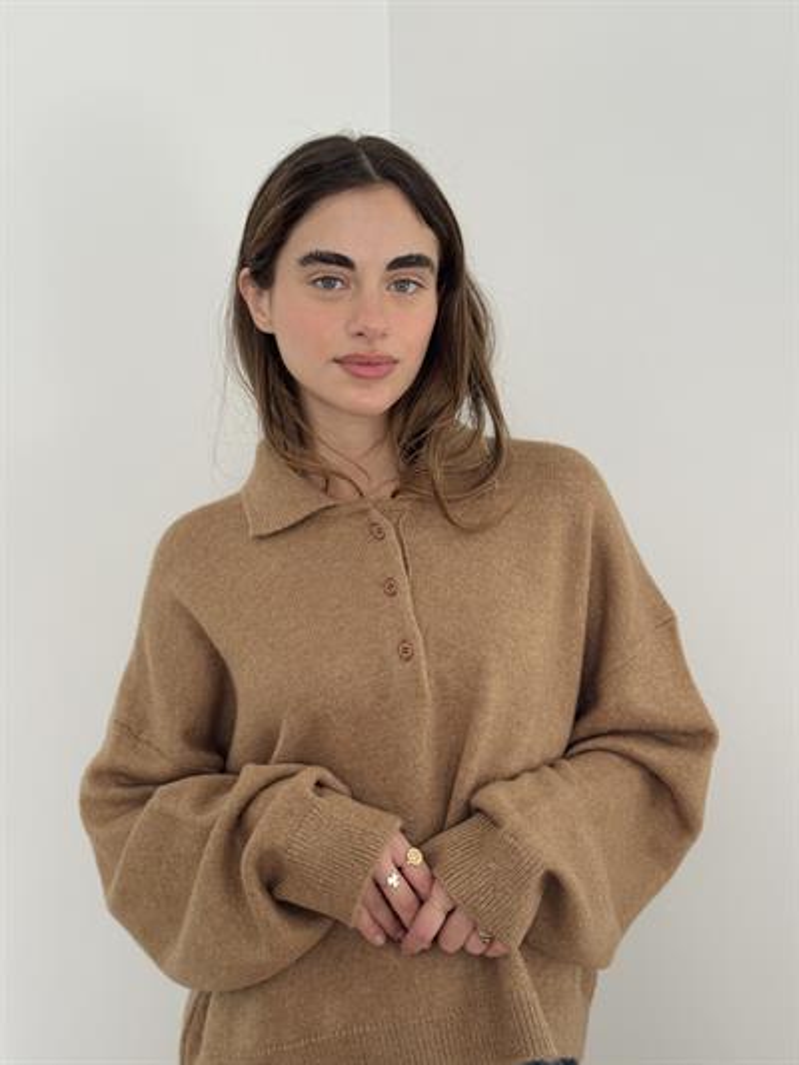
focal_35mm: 48
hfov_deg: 30.3
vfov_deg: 39.6
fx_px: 1477
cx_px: 400
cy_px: 532
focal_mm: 6.76
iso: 100
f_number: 1.78
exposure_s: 1/108
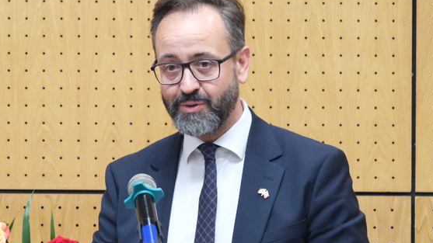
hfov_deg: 4.7
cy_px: 165
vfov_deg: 2.6
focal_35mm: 463
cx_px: 120
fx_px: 5315
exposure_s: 1/125
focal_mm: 200
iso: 6400
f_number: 5.6
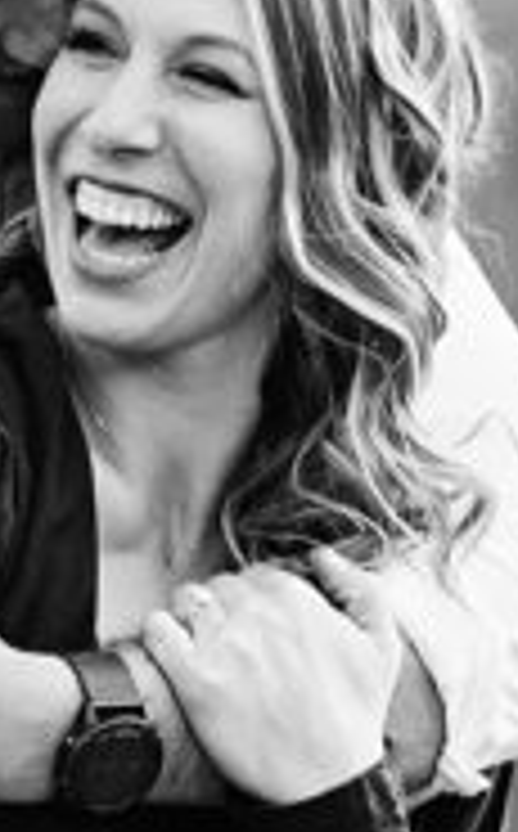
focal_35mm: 481
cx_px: 360
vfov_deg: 4.4
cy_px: -180
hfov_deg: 2.7
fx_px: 10907
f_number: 1.8
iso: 800
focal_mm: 85
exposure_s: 1/4000
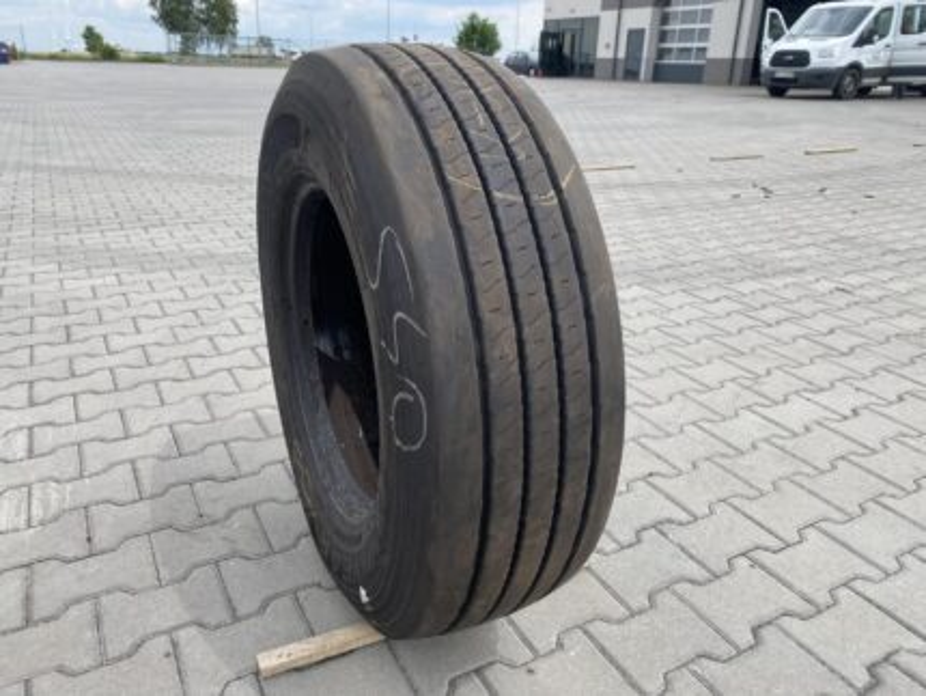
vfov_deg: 53.1
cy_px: 348
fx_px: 696
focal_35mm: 26
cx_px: 463
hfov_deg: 67.3
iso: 32
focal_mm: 4.25
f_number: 1.8
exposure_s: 1/1182
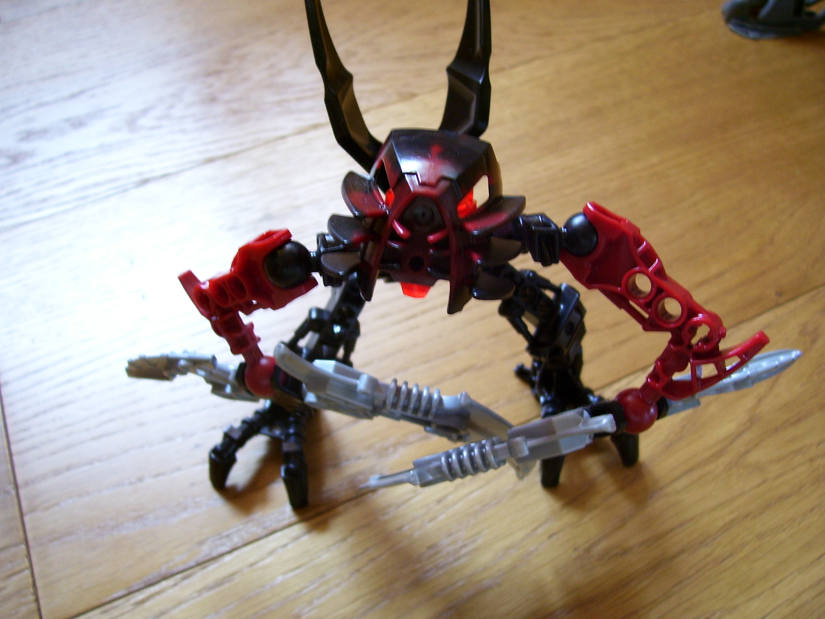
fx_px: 810
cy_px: 310
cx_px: 412
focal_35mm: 34
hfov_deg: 54.0
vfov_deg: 41.8
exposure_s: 1/15
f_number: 2.7
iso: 160
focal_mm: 5.6
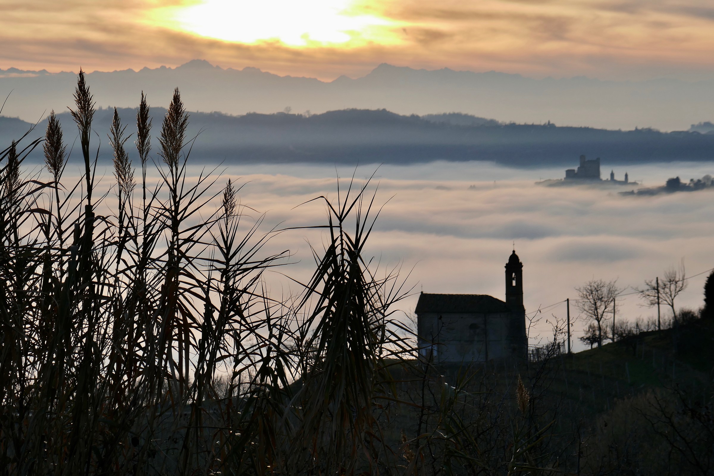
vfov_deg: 12.6
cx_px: 357
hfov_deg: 18.8
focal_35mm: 109
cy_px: 238
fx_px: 2162
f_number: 5.3
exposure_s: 1/500
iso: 125
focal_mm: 39.6
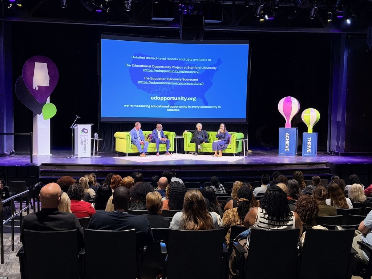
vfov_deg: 30.3
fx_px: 516
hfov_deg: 39.7
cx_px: 186
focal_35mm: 48
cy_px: 140
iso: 250
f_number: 1.78
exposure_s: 1/40
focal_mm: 6.76
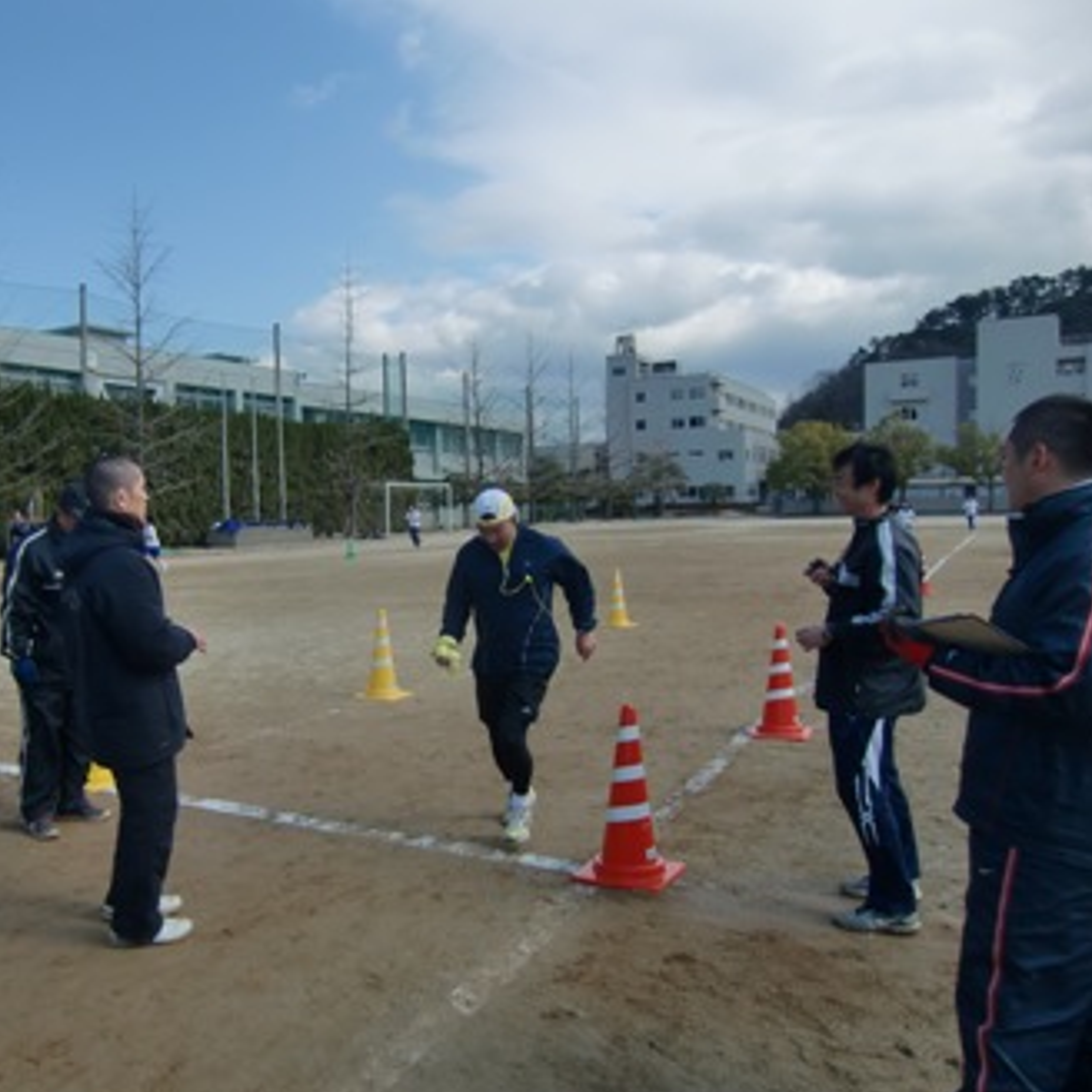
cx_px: 366
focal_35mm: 29
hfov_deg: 54.5
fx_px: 1035
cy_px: 556
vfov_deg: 55.6
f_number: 7.5
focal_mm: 4.3
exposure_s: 1/200
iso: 64
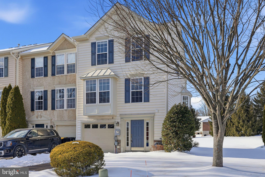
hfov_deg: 60.3
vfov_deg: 42.4
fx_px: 228
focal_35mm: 31
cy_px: 88
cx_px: 132
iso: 100
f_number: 8
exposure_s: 1/1250
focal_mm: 31
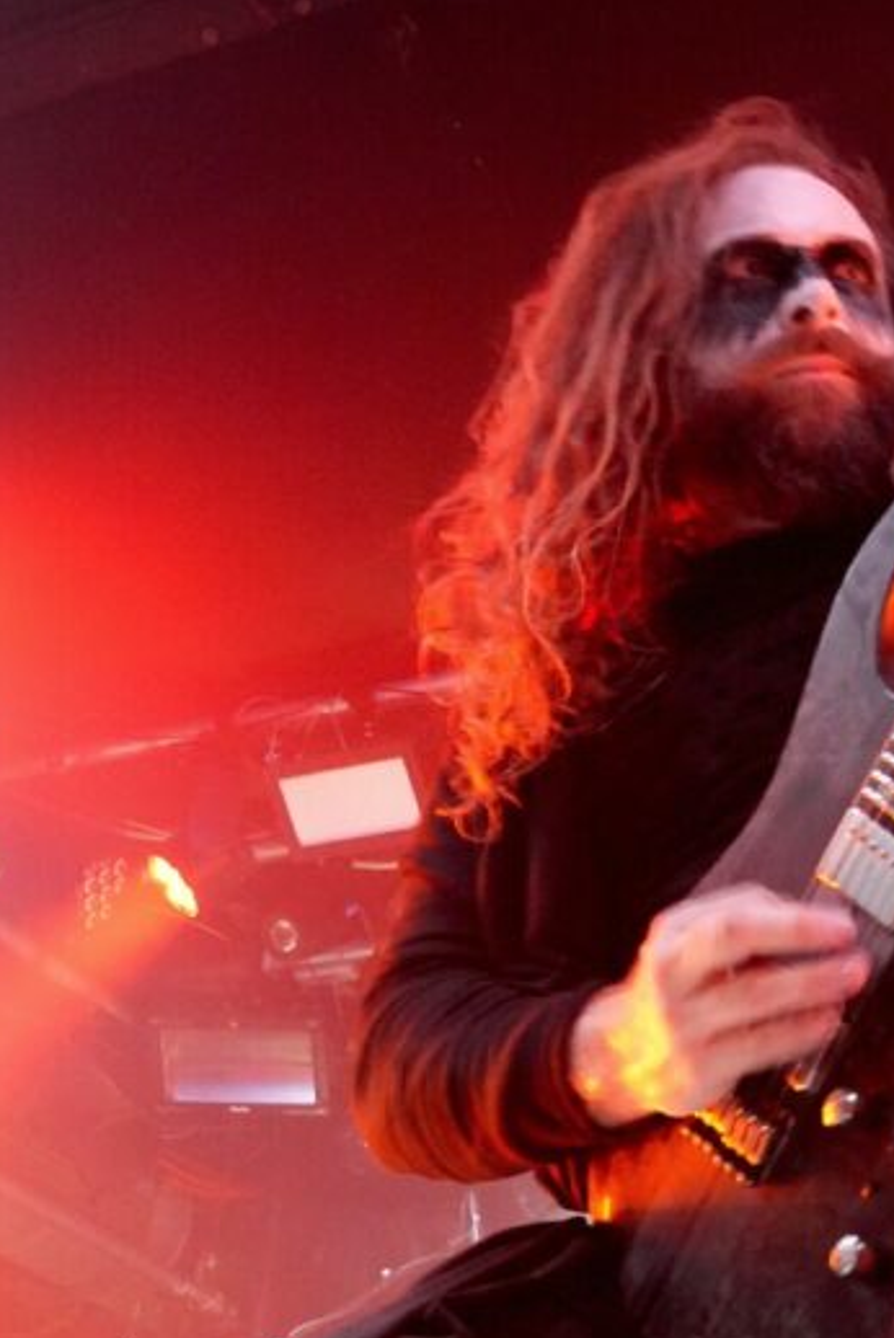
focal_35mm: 60
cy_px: 982
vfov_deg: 32.8
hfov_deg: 22.0
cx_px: 840
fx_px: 2232
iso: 5000
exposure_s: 1/30
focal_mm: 18
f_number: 3.5
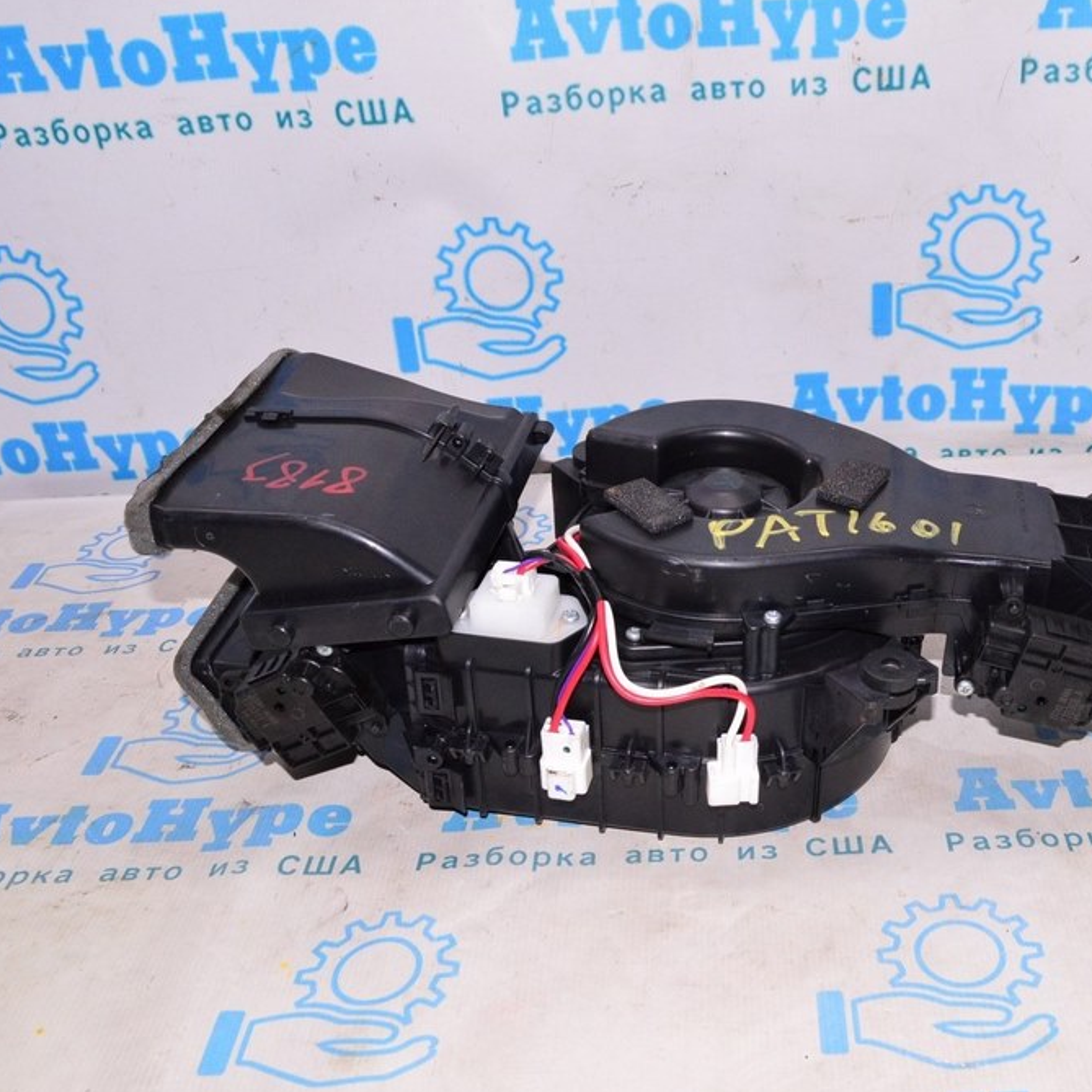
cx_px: 725
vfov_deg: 42.8
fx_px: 1392
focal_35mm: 39
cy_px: 548
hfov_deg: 42.3
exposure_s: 1/200
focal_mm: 20
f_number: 8
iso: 1600
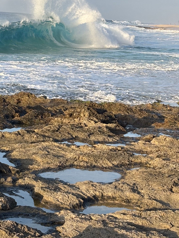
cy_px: 70
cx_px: 100
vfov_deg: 18.6
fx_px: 724
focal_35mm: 105
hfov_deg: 14.1
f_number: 1.6
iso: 40
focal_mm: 5.96
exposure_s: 1/1381
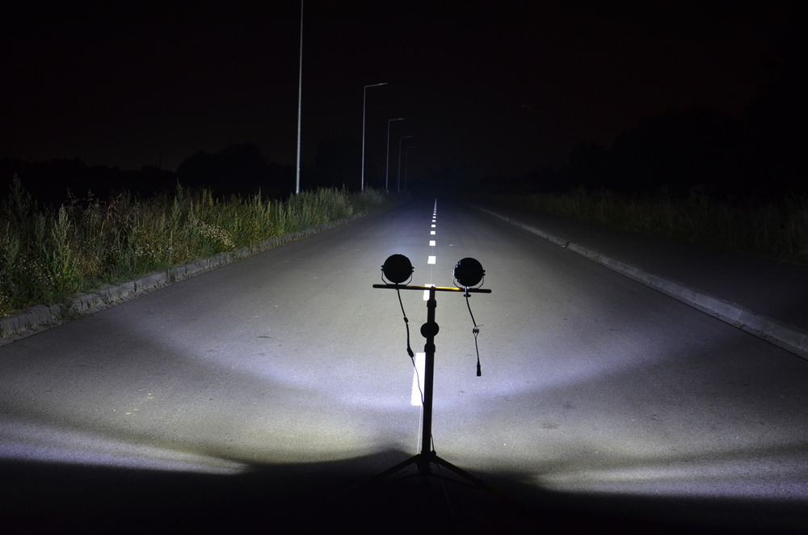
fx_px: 1008
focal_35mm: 45
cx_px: 404
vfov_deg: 29.7
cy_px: 268
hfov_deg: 43.7
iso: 800
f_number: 4.5
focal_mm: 30
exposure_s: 1/2.5
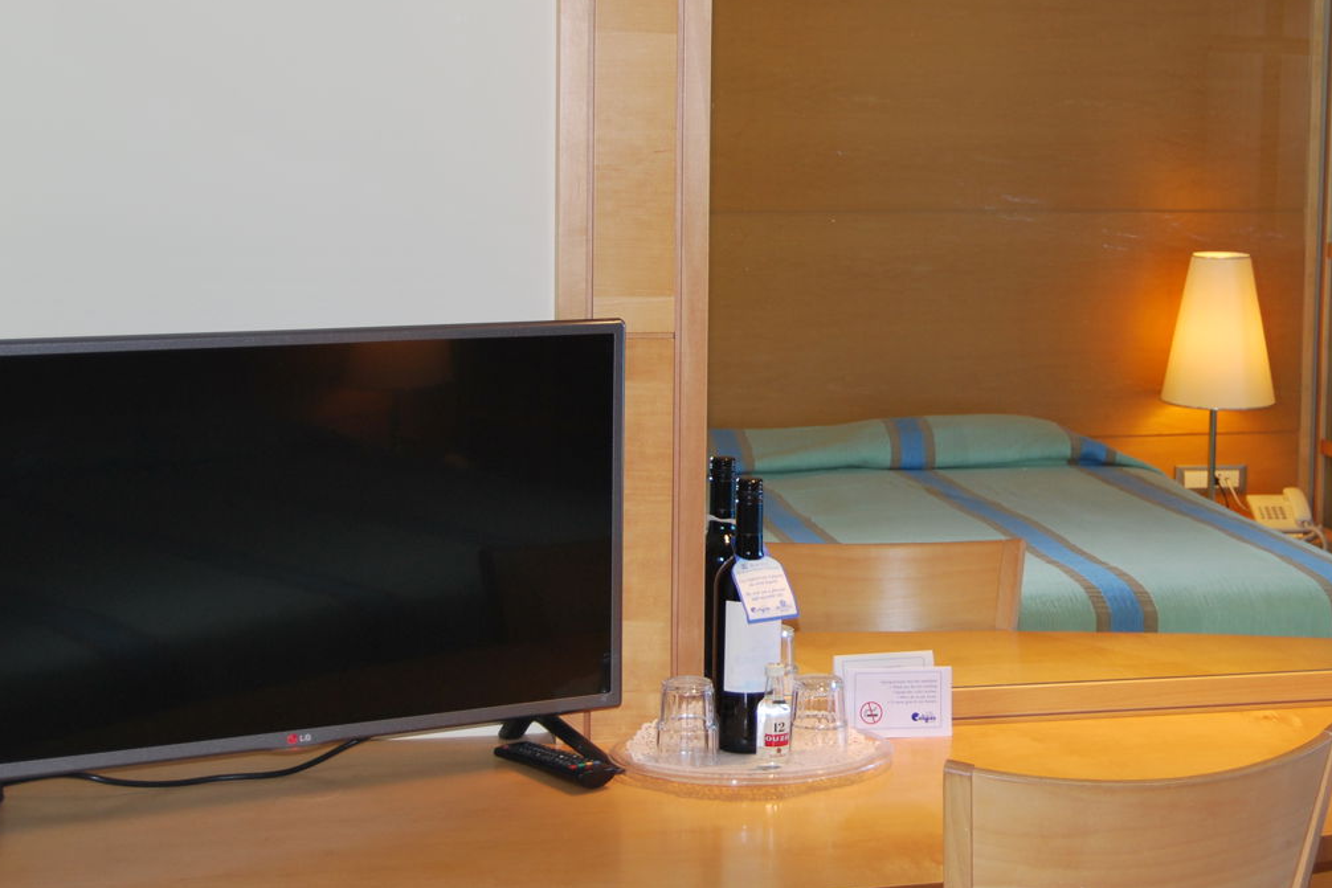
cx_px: 911
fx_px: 2294
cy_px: 316
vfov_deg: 21.9
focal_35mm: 62
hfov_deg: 32.1
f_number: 4.2
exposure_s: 1/60
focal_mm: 26
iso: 200
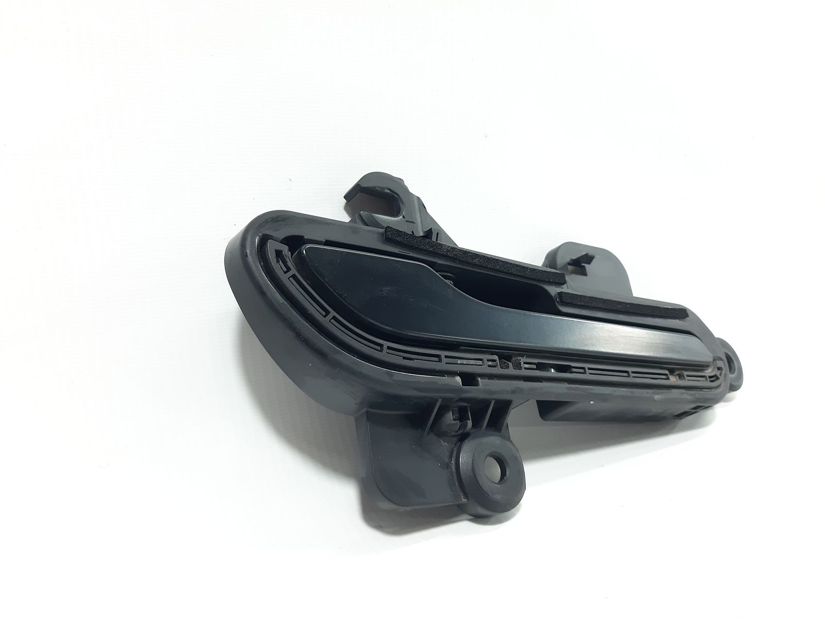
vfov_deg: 51.3
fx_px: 643
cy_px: 310
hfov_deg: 65.3
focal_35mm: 27
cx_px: 412
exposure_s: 1/50
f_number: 1.7
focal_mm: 3.93
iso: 125
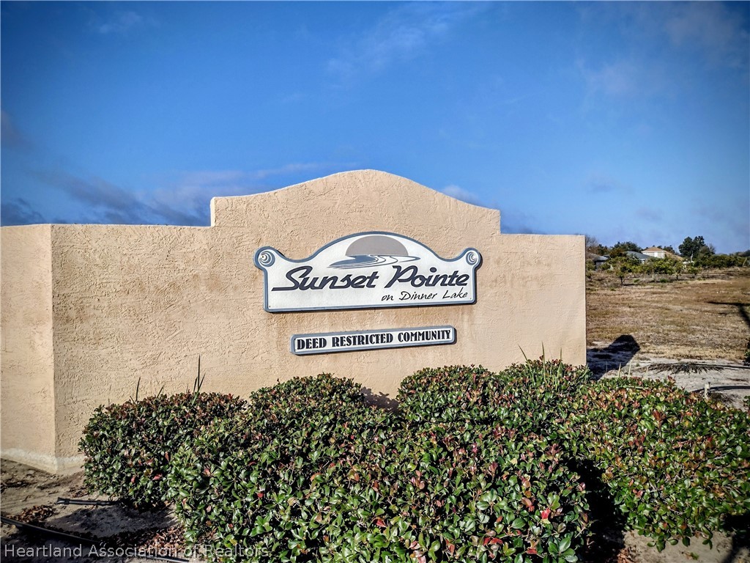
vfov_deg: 51.4
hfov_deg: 65.3
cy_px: 282
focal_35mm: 27
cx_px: 375
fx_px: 585
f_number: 1.7
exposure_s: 1/3176
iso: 100
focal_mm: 4.71
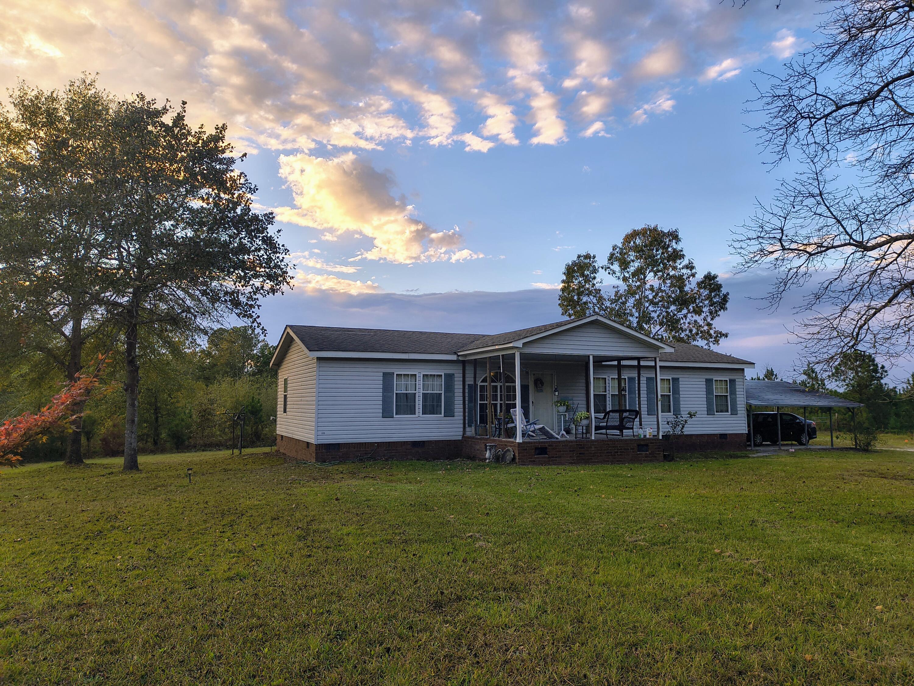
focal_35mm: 25
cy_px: 343
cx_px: 457
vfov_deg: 54.9
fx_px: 660
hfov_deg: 69.4
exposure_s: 1/190
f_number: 1.7
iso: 100
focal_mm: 4.68
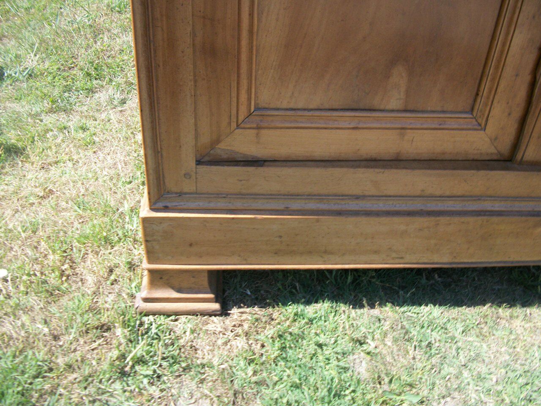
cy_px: 203
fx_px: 500
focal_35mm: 32
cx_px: 270
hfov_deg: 56.8
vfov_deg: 44.2
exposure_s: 1/60
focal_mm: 5.7
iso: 80
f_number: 8.8
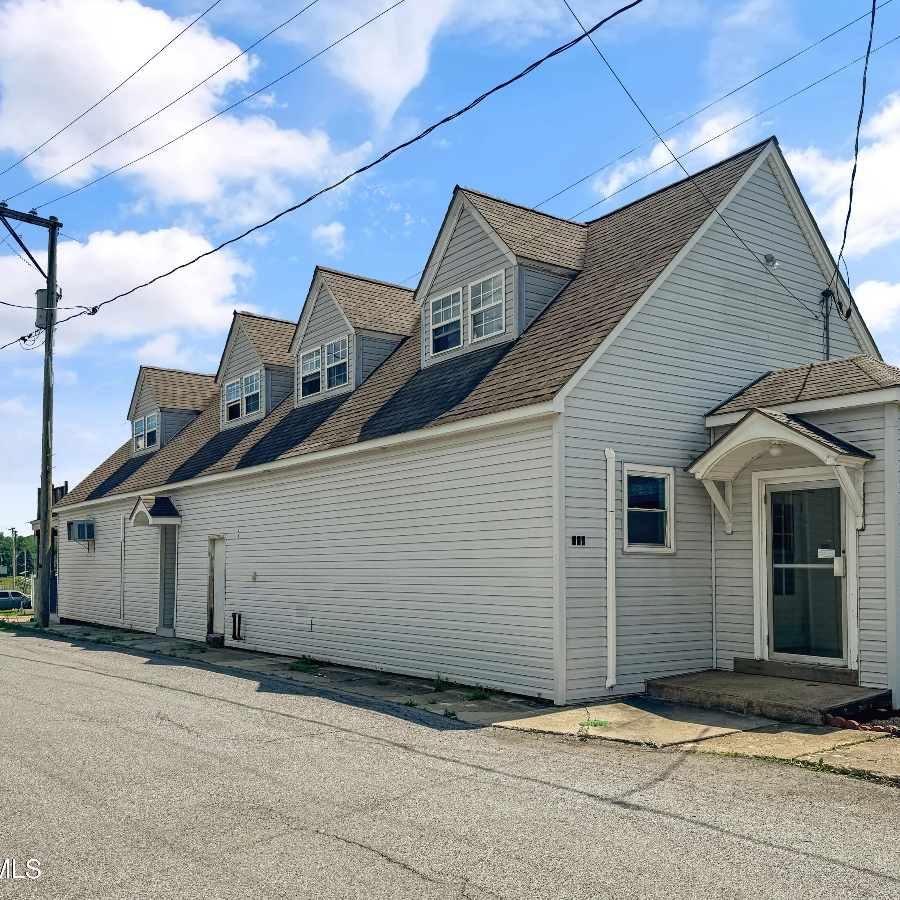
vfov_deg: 55.6
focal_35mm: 29
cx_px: 523
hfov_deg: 55.4
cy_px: 450
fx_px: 853
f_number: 1.8
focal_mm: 6.76
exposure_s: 1/8000
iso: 80
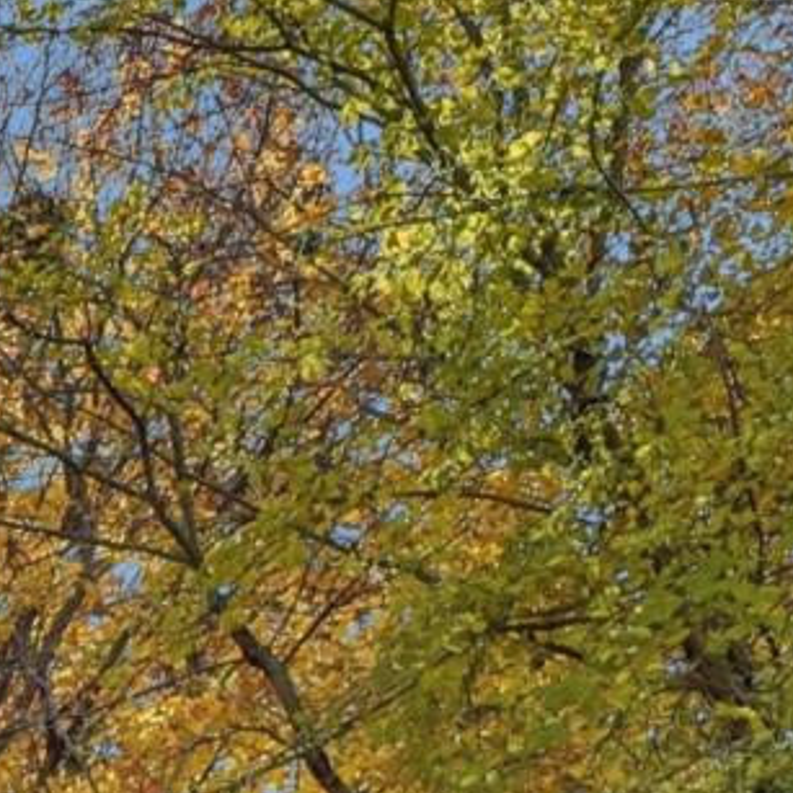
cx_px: -2012
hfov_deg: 9.5
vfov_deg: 13.7
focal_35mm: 97
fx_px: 2514
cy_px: 1809
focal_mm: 14
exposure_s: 1/640
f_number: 8
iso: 400
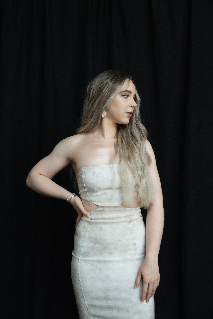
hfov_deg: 32.6
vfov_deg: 47.4
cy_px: 160
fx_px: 364
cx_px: 106
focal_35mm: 41
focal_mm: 41
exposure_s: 1/200
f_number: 2.8
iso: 400
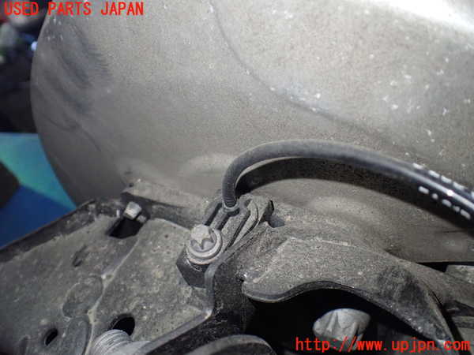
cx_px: 237
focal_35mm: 30
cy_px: 178
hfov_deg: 60.0
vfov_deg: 46.8
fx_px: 411
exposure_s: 1/100
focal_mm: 5.4
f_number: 2.3
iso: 800
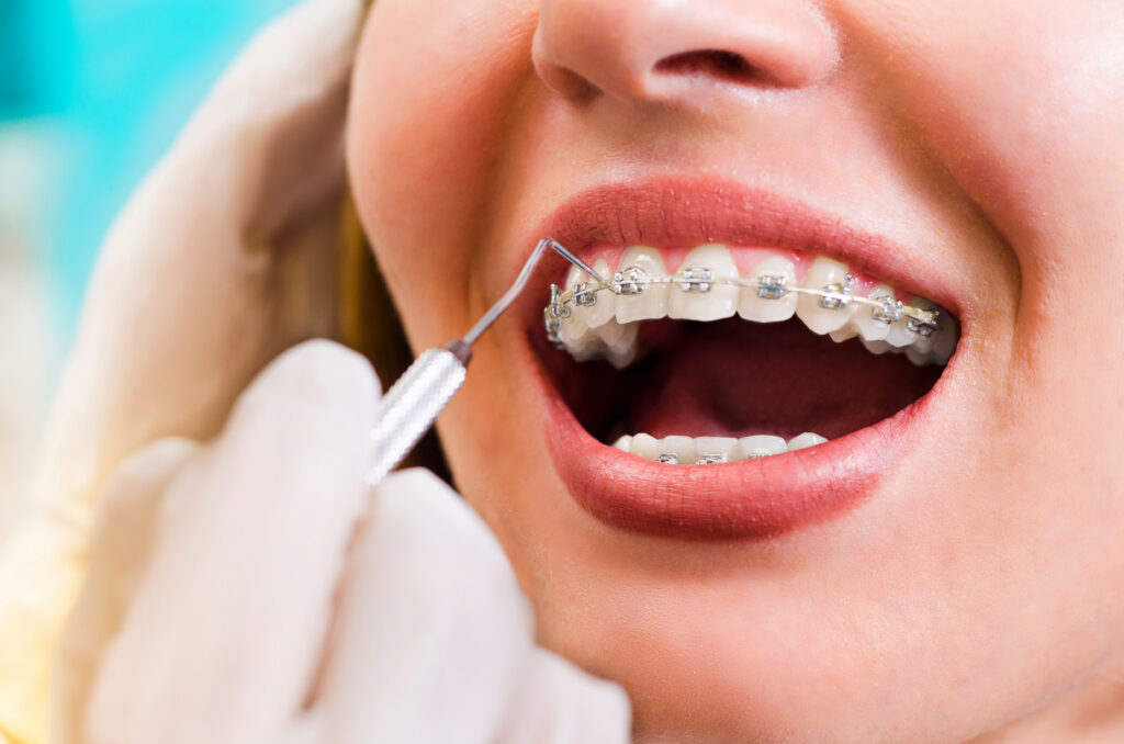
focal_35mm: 75
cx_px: 562
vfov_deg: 18.1
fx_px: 2337
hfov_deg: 27.0
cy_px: 372
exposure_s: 1/200
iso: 160
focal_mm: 50
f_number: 4.5
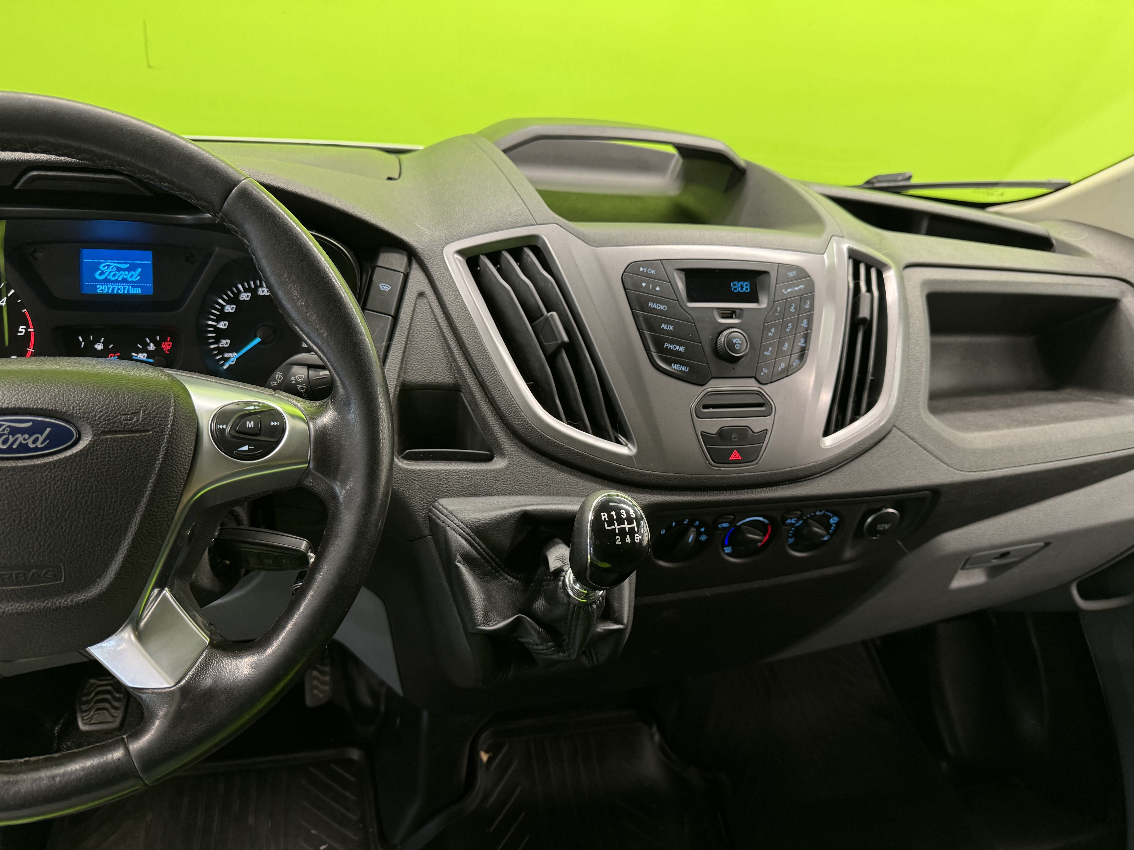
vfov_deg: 56.8
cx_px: 567
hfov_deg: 71.6
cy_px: 425
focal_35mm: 24
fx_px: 786
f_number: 1.78
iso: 250
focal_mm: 6.76
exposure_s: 1/50
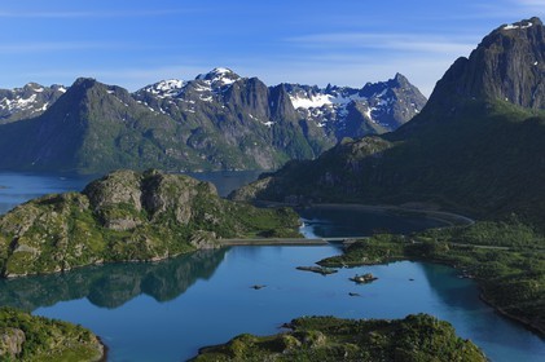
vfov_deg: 31.8
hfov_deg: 46.4
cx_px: 272
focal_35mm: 42
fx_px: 635
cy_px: 181
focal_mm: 28
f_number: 4.5
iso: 100
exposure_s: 1/640
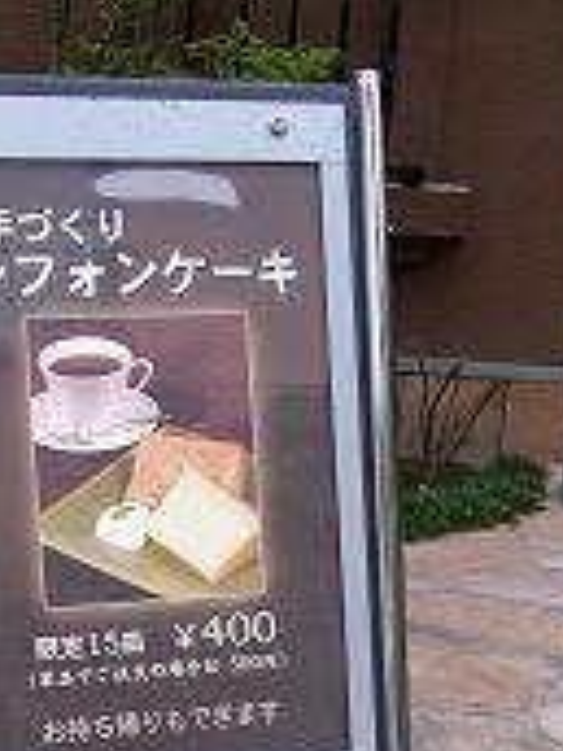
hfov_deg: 18.0
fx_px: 1778
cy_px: 795
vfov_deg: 22.7
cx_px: 199
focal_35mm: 82
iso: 200
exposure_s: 1/40
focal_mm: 7.8
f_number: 2.8
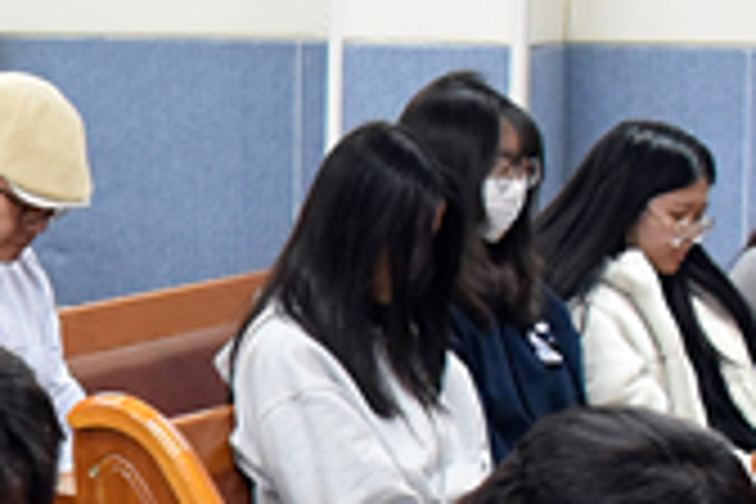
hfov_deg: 10.2
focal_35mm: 191
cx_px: -576
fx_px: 4011
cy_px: 396
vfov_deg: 7.2
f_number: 5.6
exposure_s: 1/125
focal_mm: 32
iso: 4500
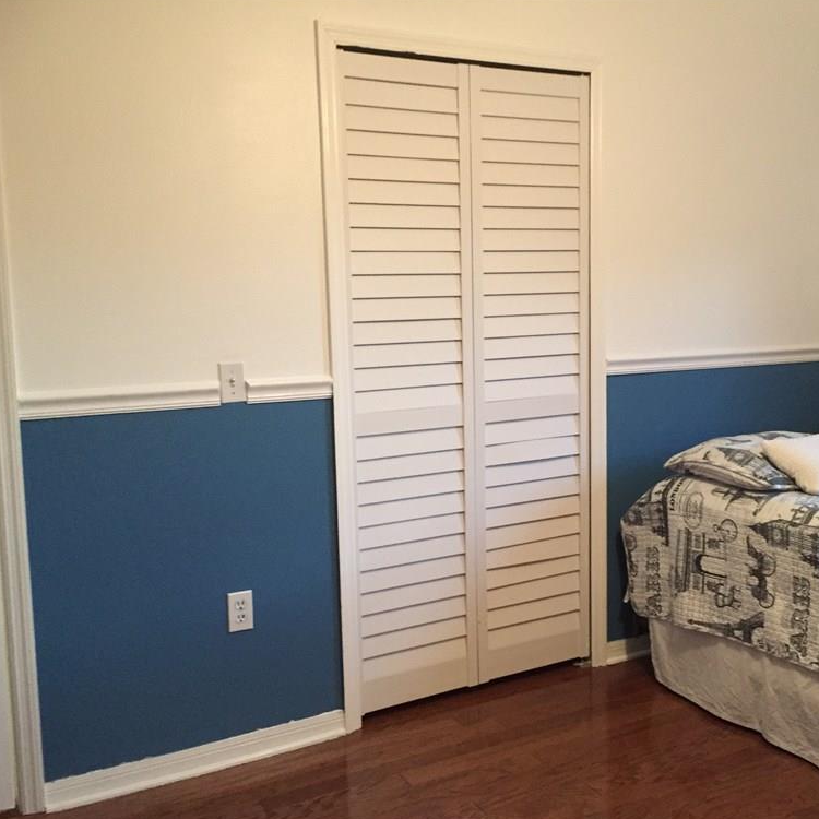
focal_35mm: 35
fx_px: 937
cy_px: 414
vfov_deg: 47.2
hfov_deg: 47.0
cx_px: 479
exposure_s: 1/15
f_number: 2.2
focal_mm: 4.15
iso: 320
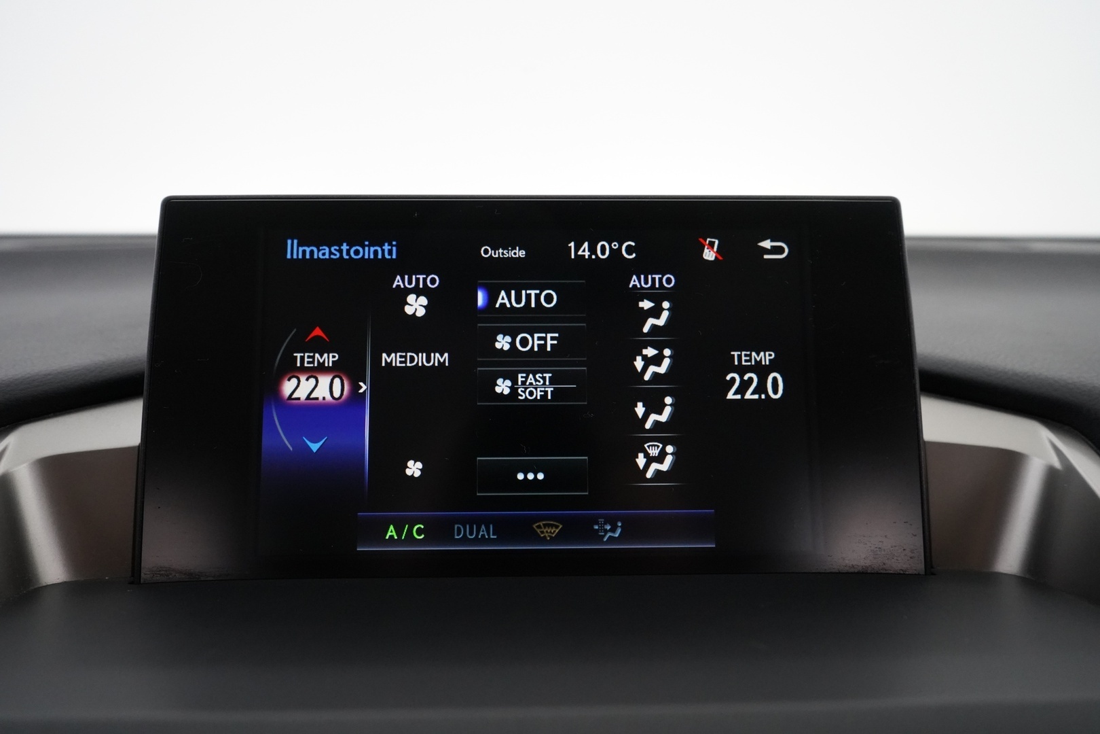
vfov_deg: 46.4
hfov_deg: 65.5
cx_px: 550
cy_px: 367
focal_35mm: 28
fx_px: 855
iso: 6400
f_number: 5.6
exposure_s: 1/60
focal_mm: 28
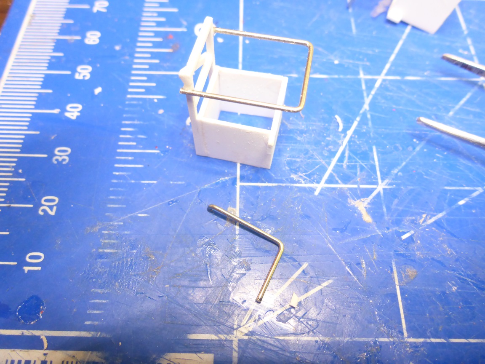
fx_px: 392
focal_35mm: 28
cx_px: 242
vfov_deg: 49.7
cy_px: 182
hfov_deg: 63.4
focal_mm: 4.9
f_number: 3.3
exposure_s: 1/40
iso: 400
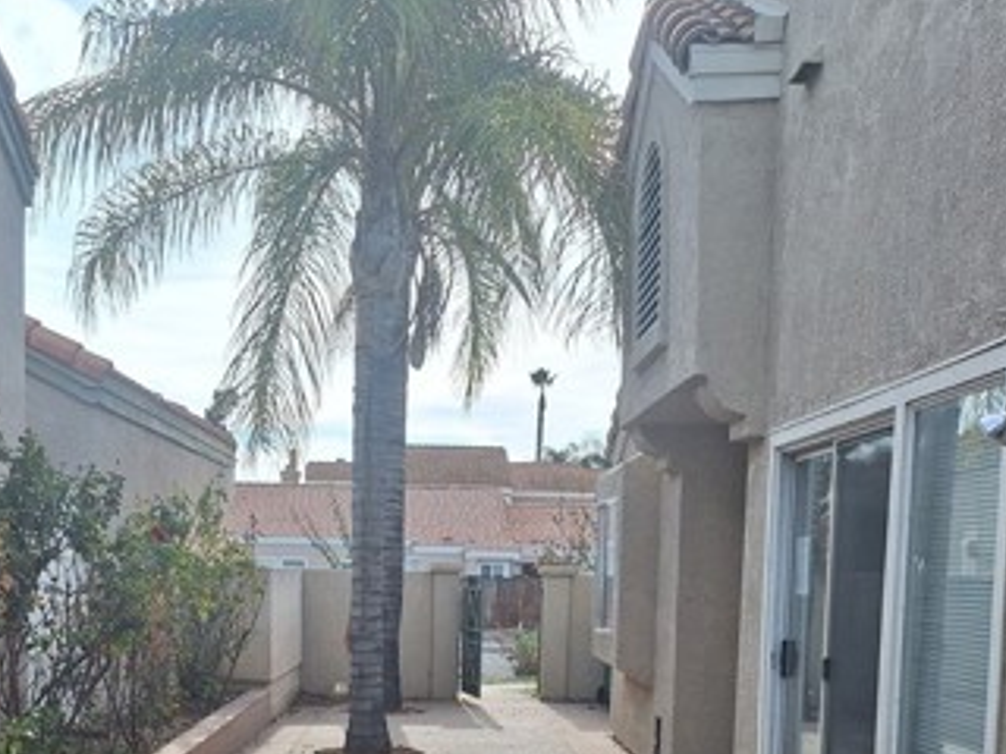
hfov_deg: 40.8
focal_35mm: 46
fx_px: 1337
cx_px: 352
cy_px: 719
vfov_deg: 29.8
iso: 40
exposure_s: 1/1534
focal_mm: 5.54
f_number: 1.8
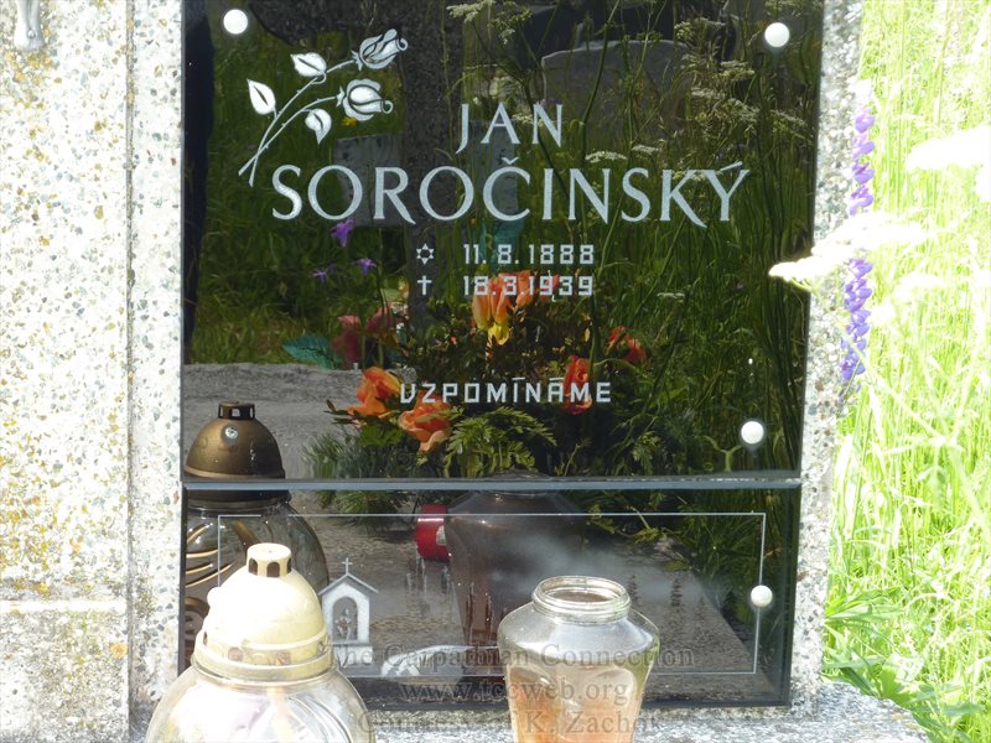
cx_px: 496
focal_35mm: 104
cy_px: 372
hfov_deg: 18.9
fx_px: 2977
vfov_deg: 14.2
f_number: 4.3
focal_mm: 17
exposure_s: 1/60
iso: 100
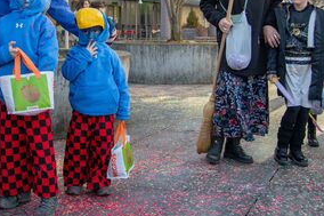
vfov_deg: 23.3
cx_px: 96
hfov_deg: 34.6
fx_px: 513
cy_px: 35
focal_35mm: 57
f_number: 4
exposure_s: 1/640
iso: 800
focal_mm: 30
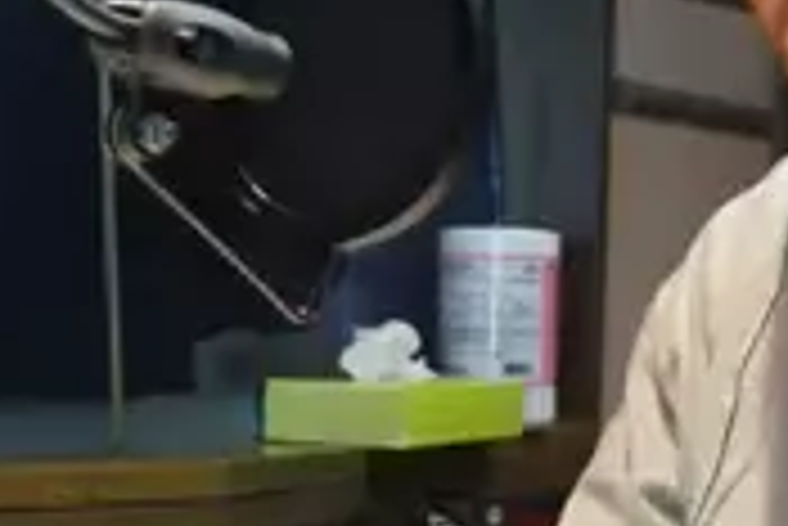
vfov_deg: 10.6
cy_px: 342
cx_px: 865
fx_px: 2848
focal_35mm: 130
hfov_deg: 15.3
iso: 400
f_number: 2.8
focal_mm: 14.1
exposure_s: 1/40
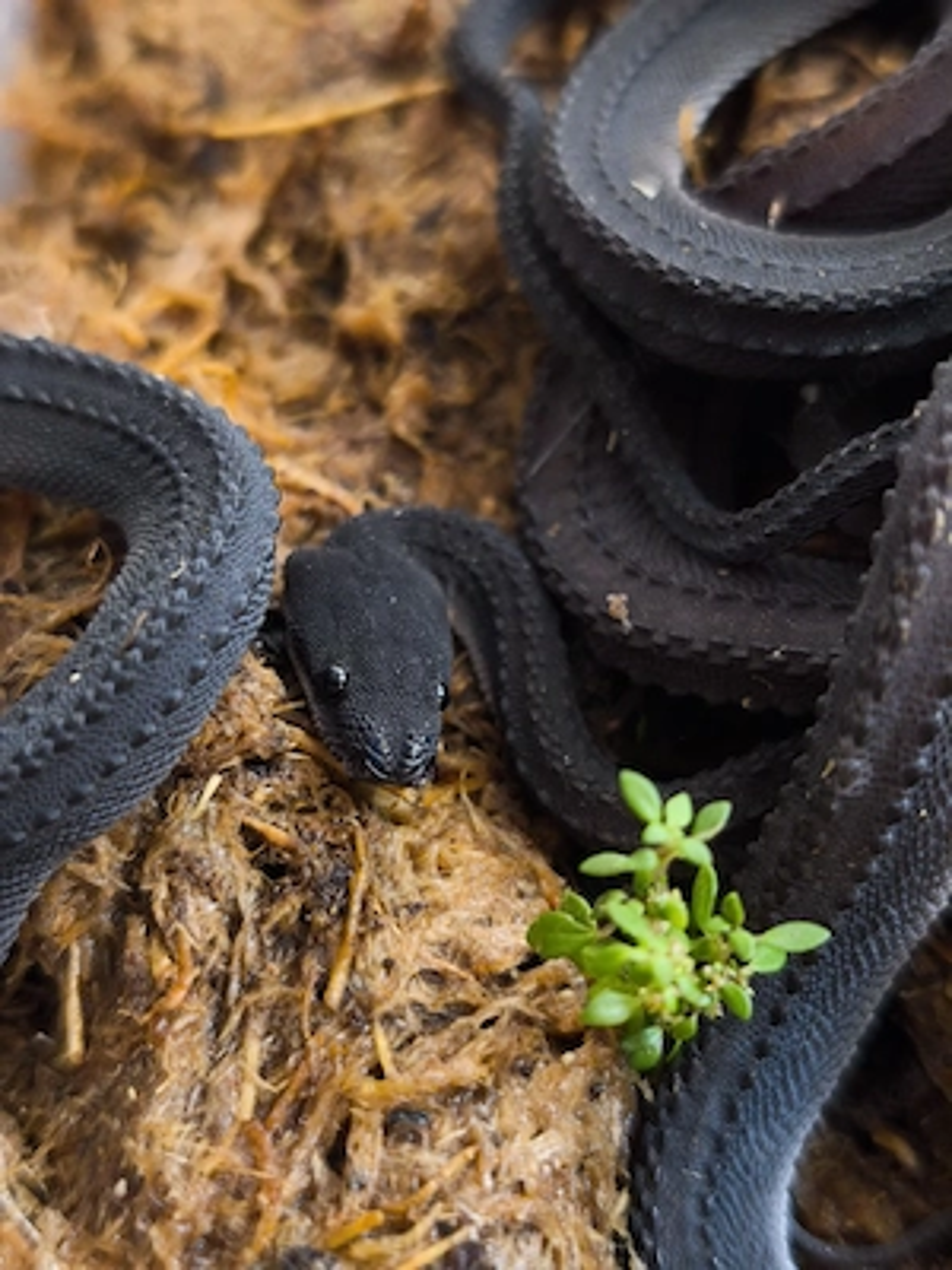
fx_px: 1687
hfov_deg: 31.5
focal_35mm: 46
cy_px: 635
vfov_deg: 41.2
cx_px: 476
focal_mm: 6.57
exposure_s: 1/100
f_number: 1.6
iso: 320
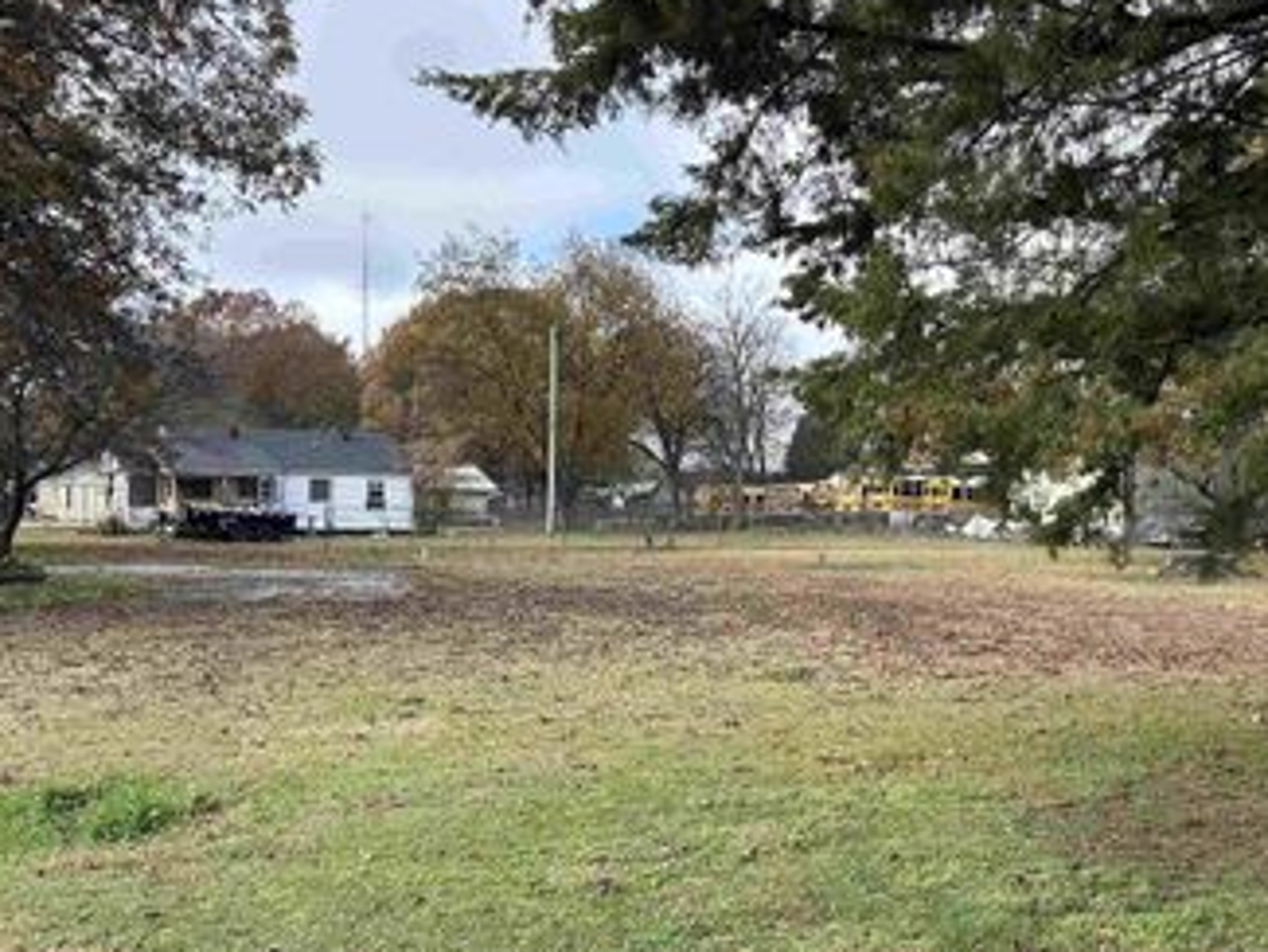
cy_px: 494
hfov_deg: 46.2
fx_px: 1466
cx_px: 823
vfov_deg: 36.0
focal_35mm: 40
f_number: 1.5
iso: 50
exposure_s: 1/1029
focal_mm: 5.7
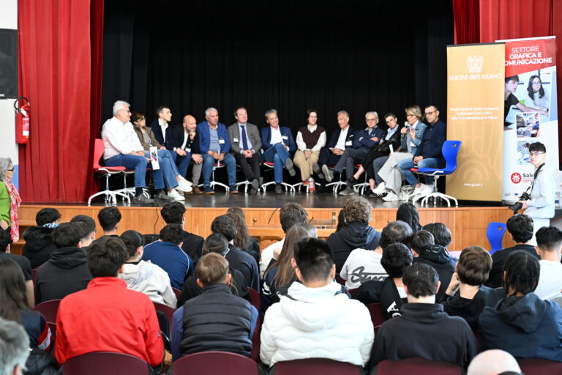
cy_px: 188
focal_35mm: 70
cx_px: 281
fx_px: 1093
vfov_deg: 19.5
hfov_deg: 28.8
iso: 3200
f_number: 4.5
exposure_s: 1/50
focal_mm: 70
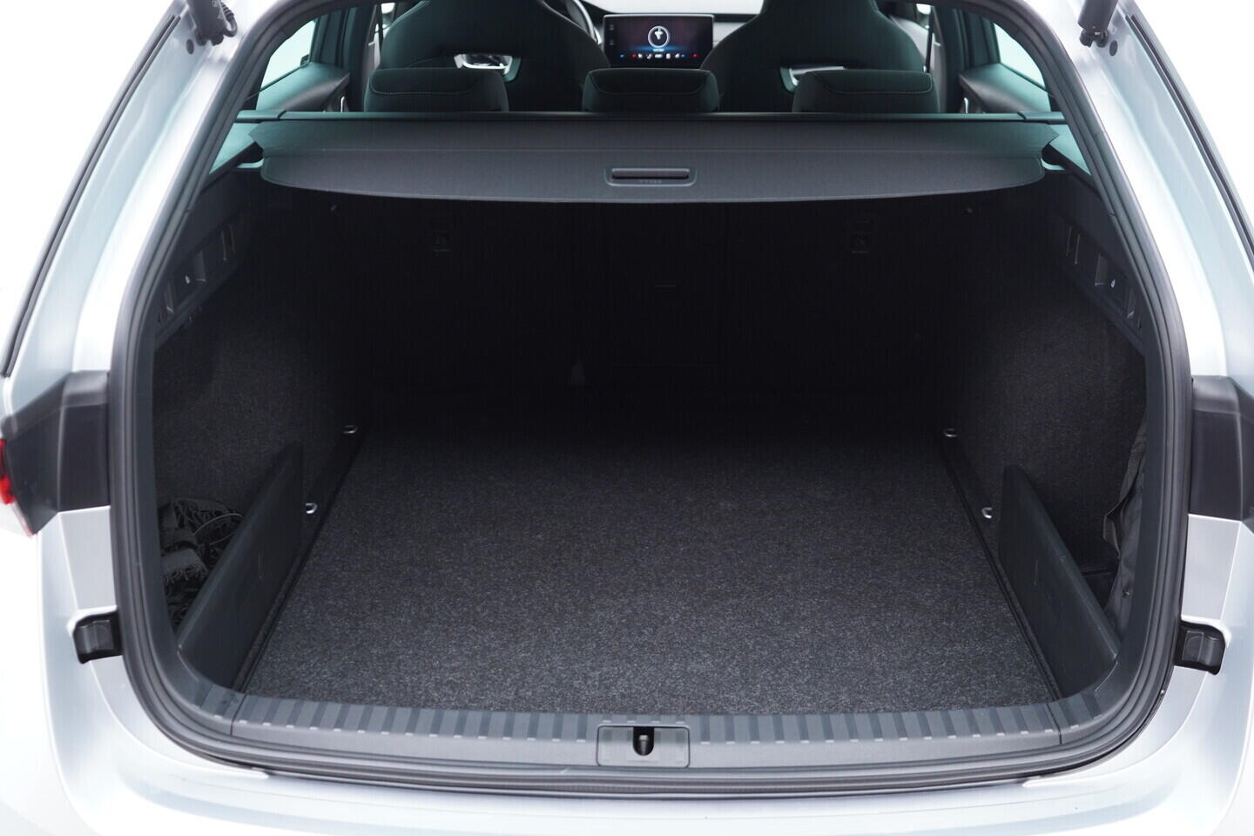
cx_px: 627
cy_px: 418
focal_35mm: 36
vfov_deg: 36.9
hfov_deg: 53.1
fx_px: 1254
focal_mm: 24
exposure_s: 1/40
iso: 400
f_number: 2.8
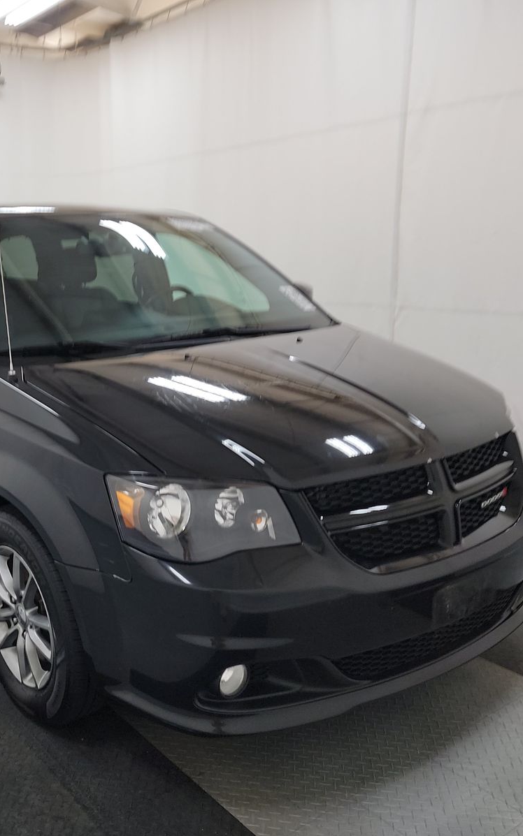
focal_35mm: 34
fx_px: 775
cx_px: 120
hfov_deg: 36.3
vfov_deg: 56.7
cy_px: 418
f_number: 1.8
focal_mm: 6.7
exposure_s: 1/59
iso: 123
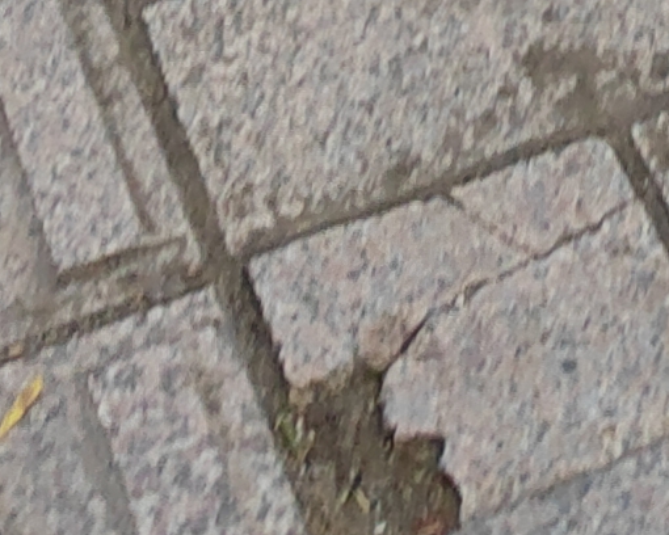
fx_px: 3406
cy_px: -1849
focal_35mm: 172
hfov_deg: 10.4
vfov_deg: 6.5
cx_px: 1283
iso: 100
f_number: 1.9
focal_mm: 5.52
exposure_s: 1/114
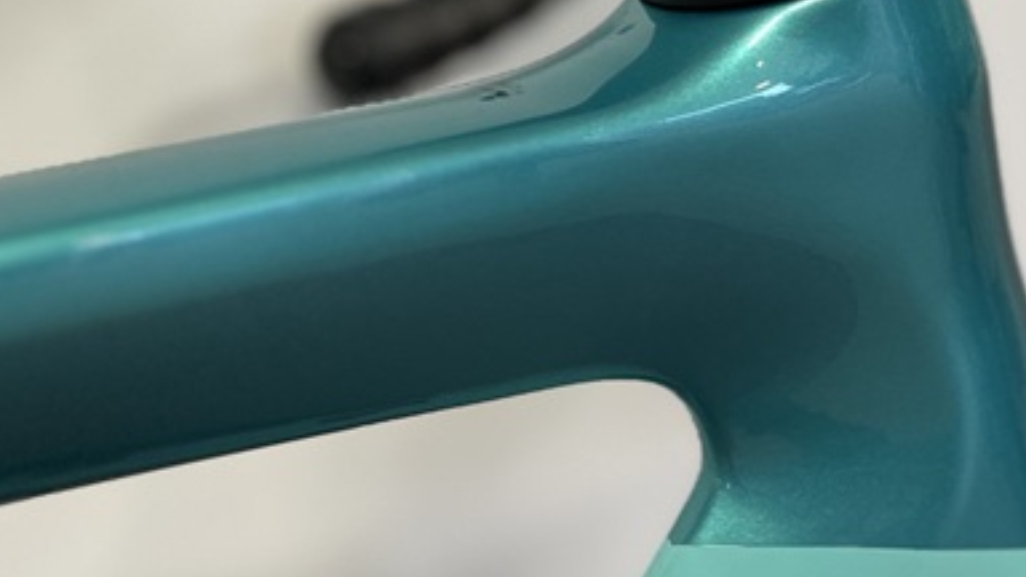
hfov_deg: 35.4
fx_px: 1605
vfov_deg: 18.6
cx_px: 578
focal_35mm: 59
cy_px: -219
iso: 160
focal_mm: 5.1
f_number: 1.6
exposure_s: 1/50
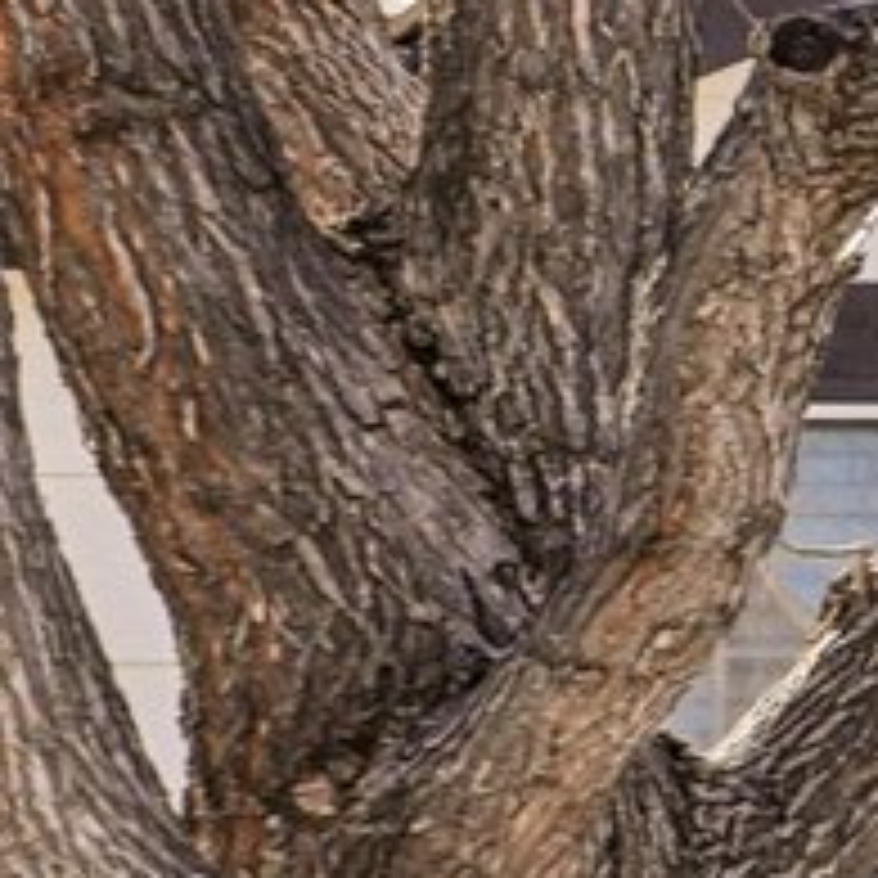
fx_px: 7691
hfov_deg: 5.6
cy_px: 925
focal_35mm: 268
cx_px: 3503
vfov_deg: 6.5
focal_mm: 20
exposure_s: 1/250
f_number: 8
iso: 100
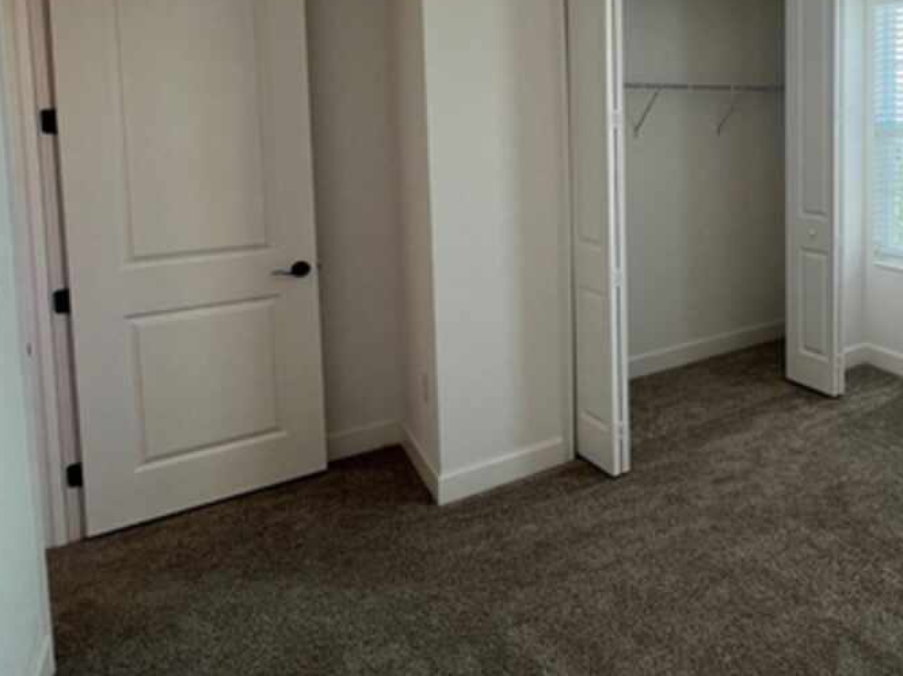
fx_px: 652
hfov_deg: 61.1
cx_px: 774
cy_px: 159
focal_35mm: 25
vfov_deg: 52.1
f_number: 1.8
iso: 50
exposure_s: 1/120
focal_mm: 1.57
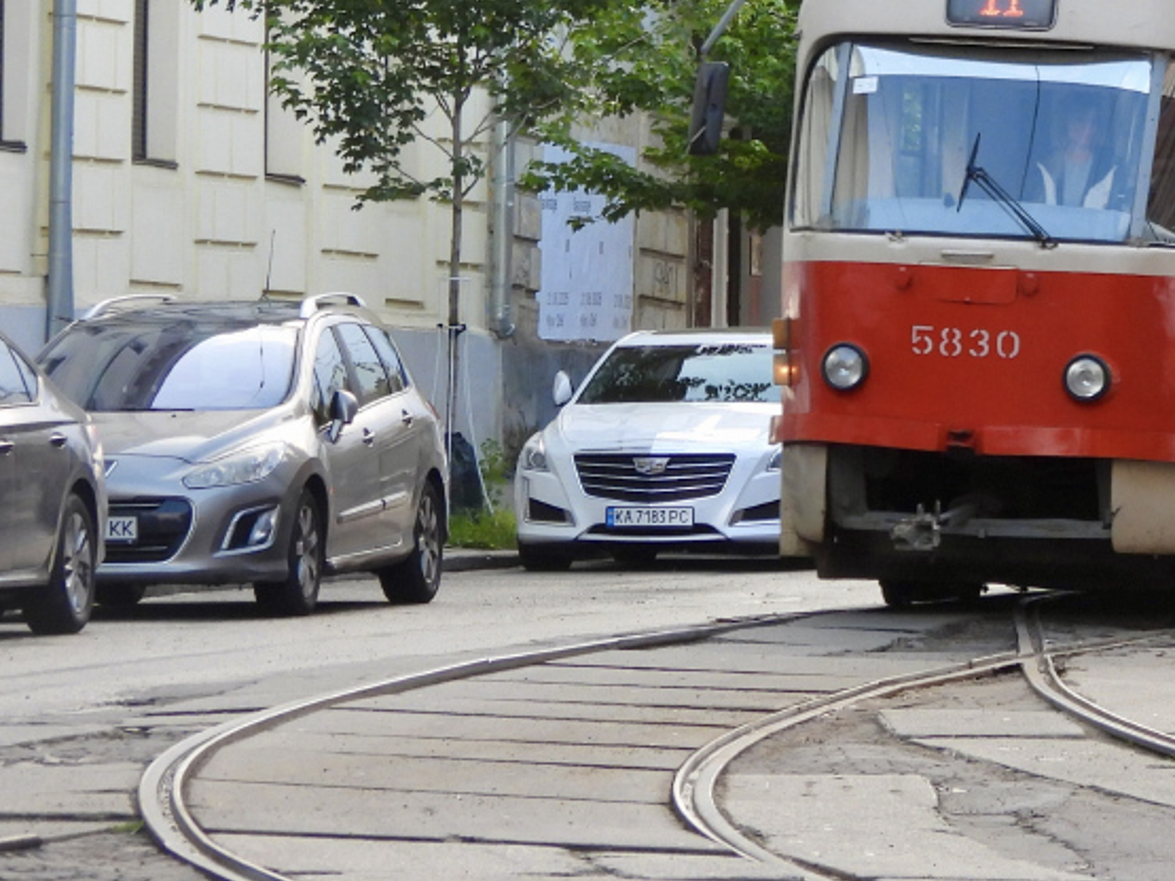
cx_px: 1078
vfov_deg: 5.1
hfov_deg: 6.7
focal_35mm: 293
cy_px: -86
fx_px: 9943
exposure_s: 1/60
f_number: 4
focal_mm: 22.3
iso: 160
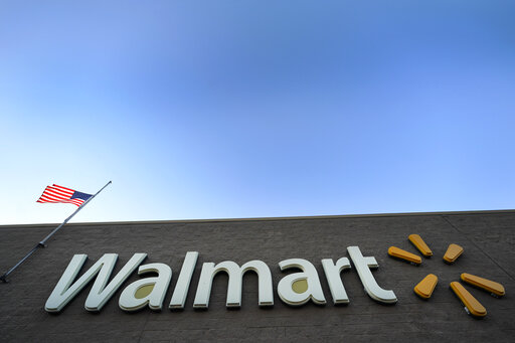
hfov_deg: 96.8
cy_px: 172
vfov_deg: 73.7
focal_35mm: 16
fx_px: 229
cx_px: 258
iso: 200
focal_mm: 16
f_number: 3.5
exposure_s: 1/500
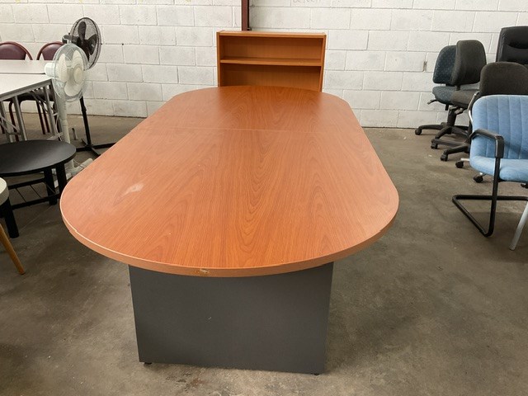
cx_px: 264
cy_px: 198
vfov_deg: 48.2
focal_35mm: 29
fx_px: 442
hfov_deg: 61.7
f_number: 1.8
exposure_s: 1/50
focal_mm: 3
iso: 100
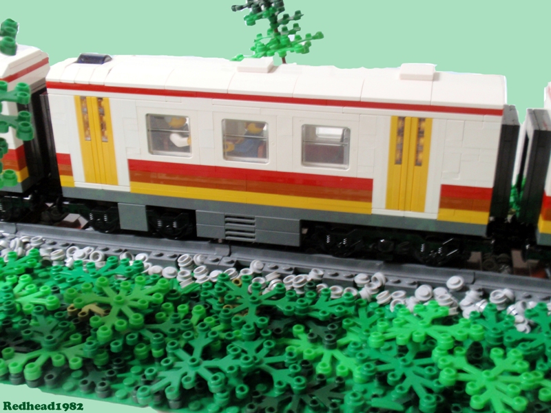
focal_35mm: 46
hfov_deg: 41.2
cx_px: 276
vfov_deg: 31.5
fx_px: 732
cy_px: 206
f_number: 4
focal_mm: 8.1
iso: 200
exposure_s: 1/4
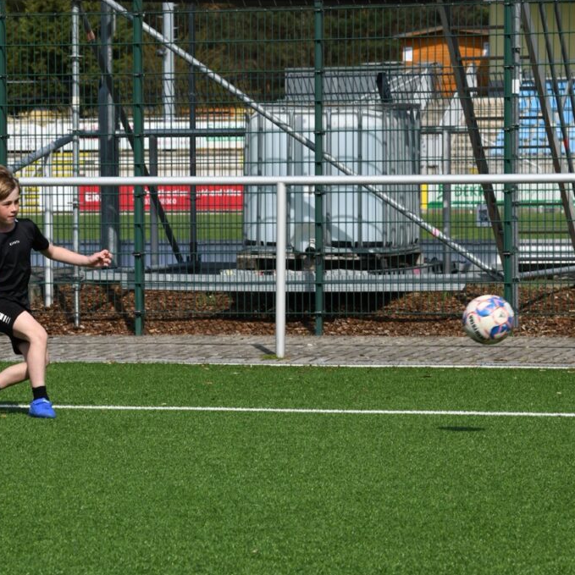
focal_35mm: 205
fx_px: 3853
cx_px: 155
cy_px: 287
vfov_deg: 8.5
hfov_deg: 8.5
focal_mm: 160
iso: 1250
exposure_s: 1/1250
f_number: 16
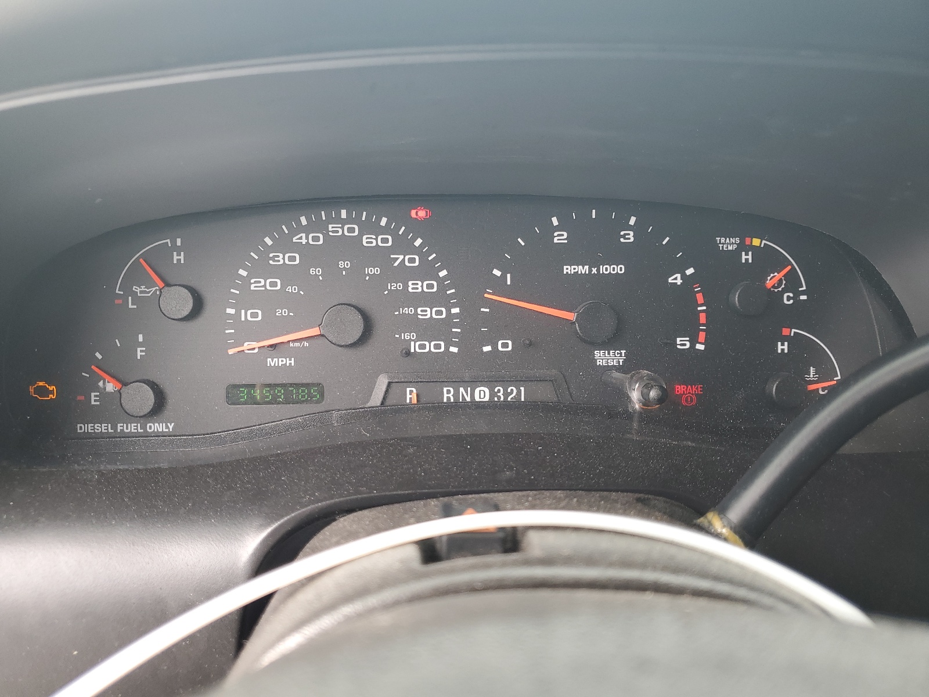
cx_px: 464
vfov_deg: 53.1
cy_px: 348
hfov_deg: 67.3
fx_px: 698
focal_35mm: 26
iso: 50
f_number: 1.5
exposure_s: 1/60.2
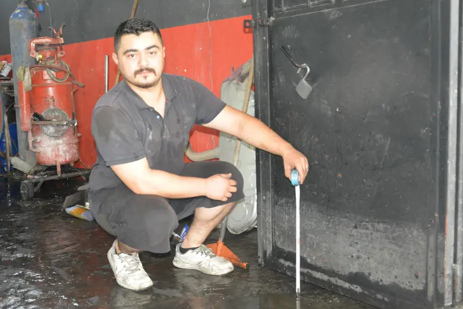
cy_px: 148
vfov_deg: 31.9
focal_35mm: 42
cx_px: 224
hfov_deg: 46.4
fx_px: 540
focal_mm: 26
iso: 3200
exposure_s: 1/60
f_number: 4
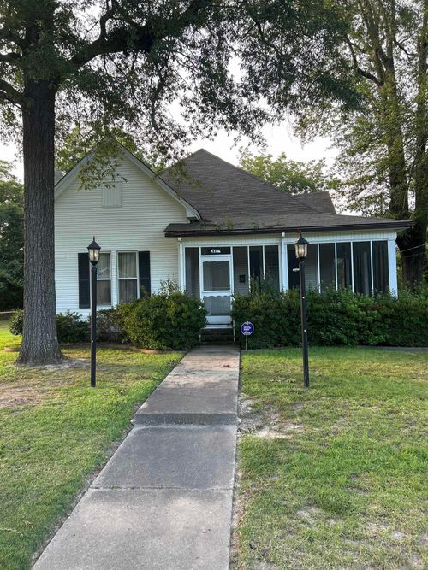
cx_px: 214
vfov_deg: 67.3
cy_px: 285
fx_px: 429
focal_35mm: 26
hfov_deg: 53.0
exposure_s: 1/163
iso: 50
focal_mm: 5.7
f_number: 1.5
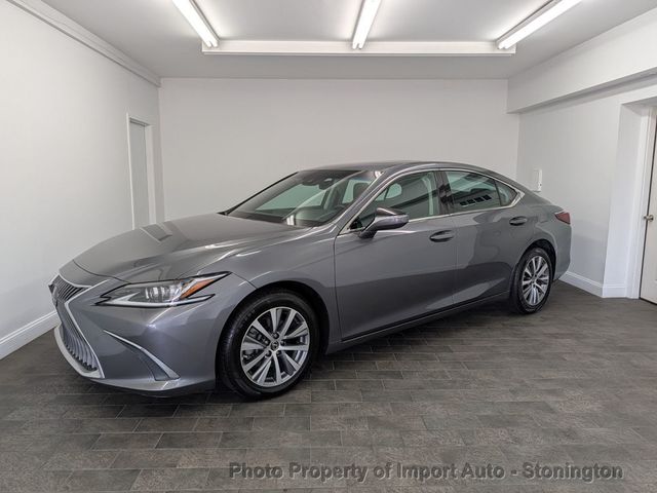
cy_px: 246
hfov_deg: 71.6
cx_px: 328
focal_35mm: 24
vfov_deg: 56.8
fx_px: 456
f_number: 1.68
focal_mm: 6.9
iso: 19
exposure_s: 1/135
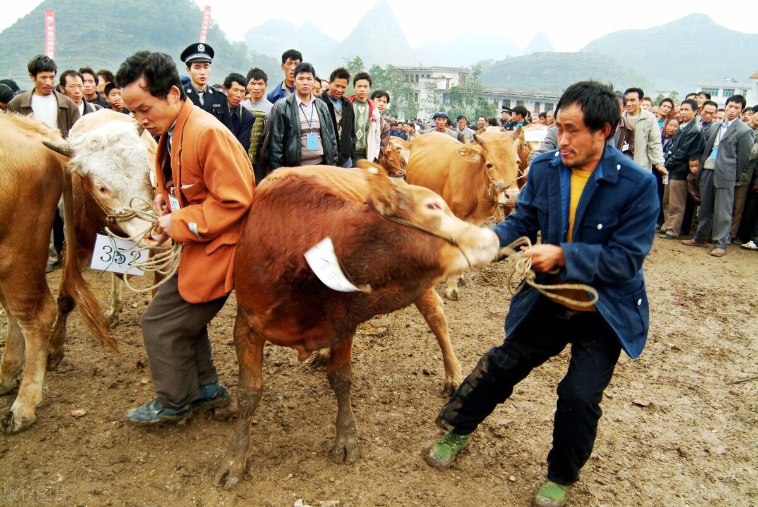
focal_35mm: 27
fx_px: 569
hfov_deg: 67.3
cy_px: 254
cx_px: 379
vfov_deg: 48.0
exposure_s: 1/180
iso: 100
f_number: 6.7
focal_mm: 18
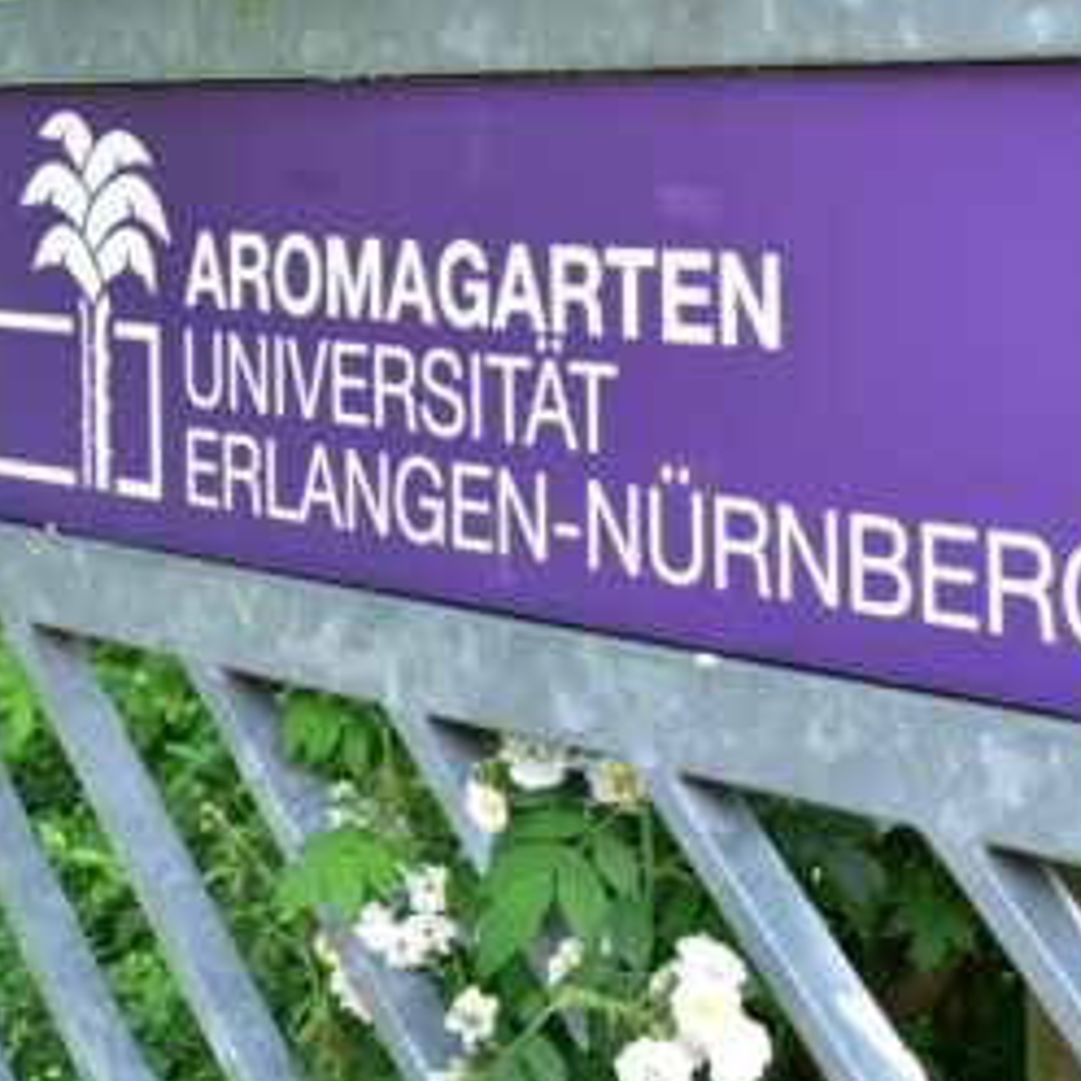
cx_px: -113
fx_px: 3250
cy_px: -2
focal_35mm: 92
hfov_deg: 18.2
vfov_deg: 18.4
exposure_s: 1/125
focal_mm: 35
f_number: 5.6
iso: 200
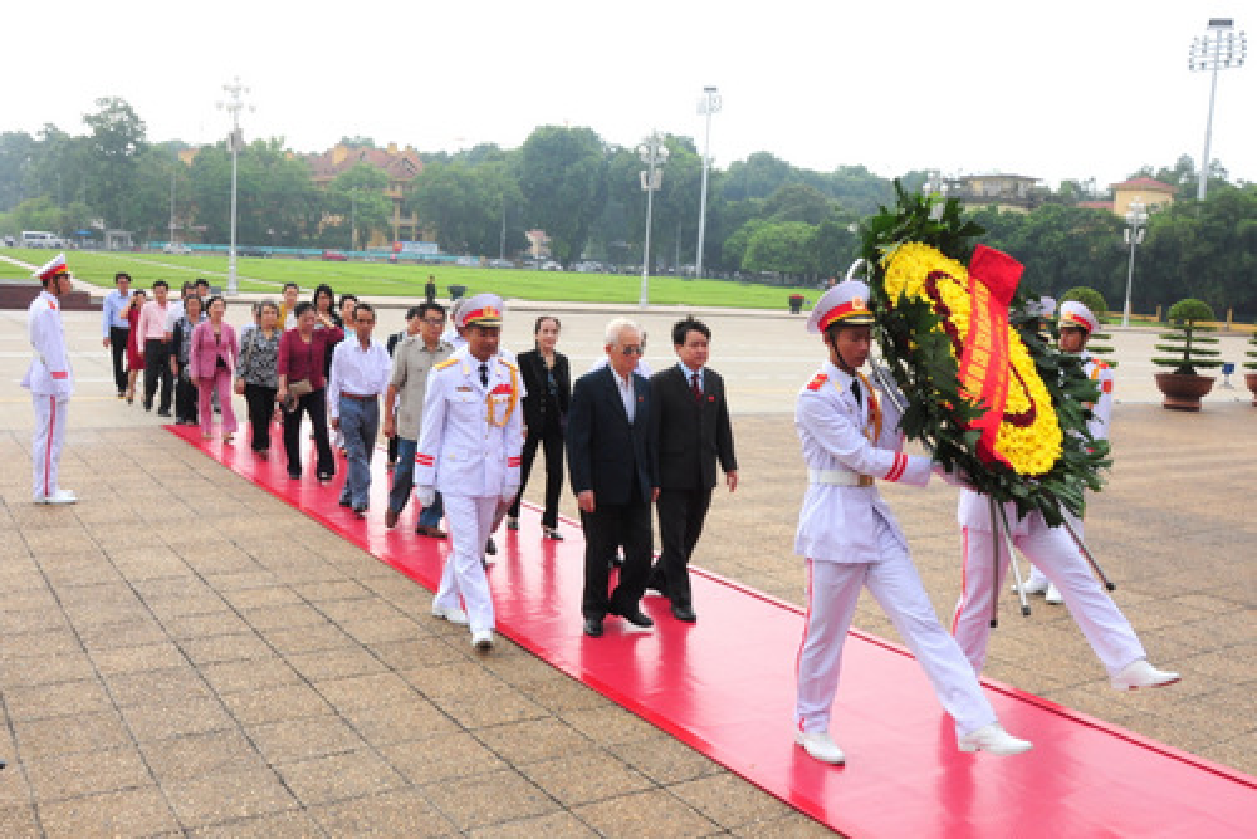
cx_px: 628
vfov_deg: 48.0
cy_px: 420
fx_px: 943
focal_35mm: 27
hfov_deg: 67.4
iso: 320
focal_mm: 18
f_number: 14
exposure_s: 1/160
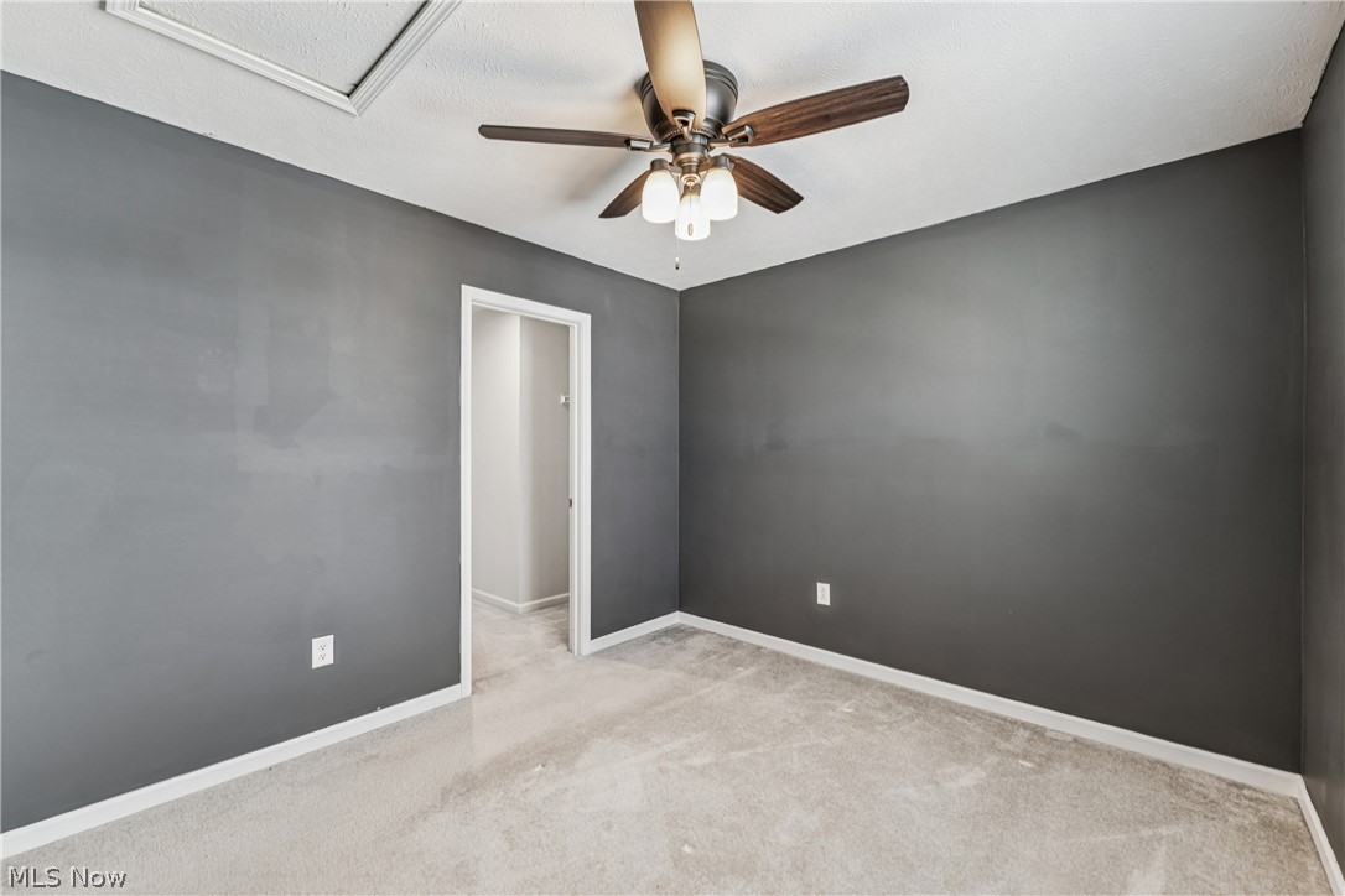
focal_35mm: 14
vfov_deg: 81.2
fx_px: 523
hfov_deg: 104.3
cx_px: 672
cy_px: 448
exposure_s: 1/15
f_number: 3.5
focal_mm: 14
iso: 200
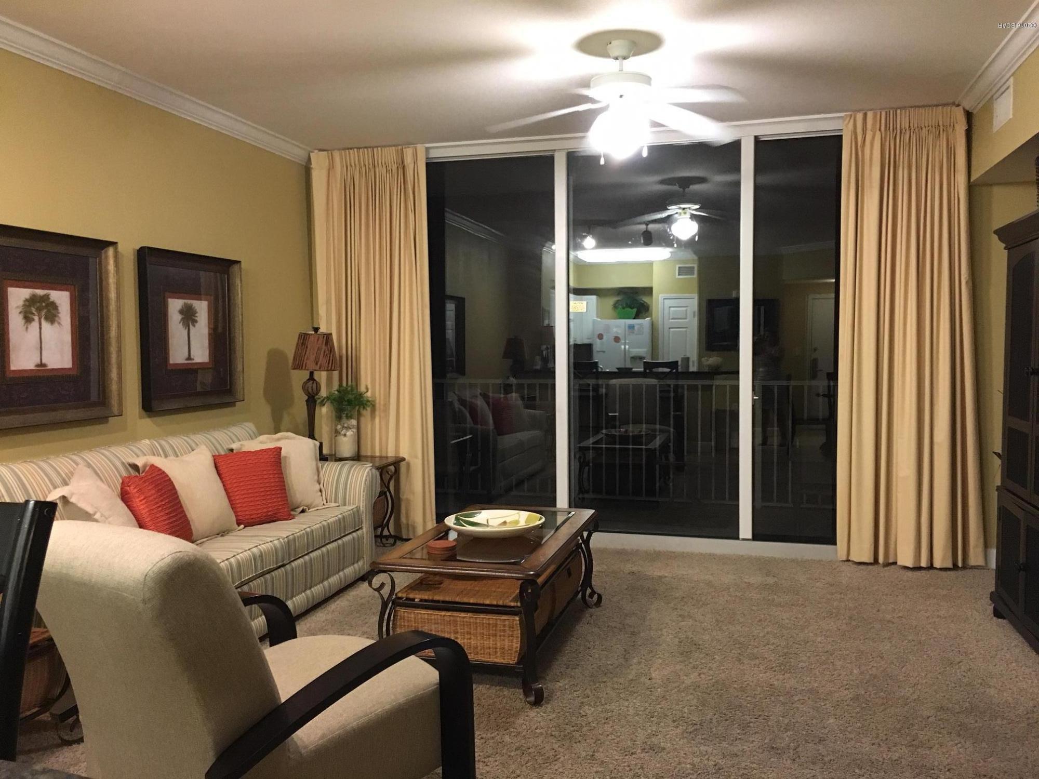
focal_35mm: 29
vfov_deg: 48.2
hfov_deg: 61.7
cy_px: 390
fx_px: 870
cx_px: 520
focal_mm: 4.15
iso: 200
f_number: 2.2
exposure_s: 1/15
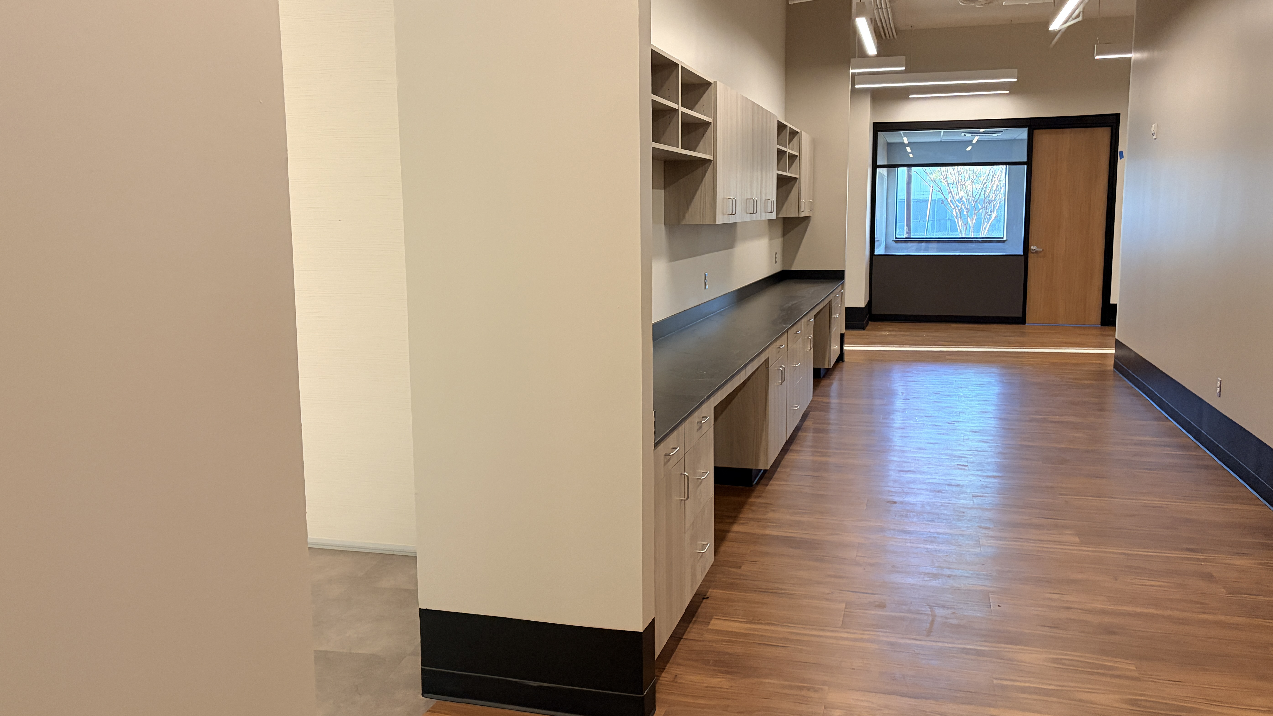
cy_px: 338
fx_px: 979
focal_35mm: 29
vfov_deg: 40.2
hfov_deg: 66.1
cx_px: 648
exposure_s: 1/40
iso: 400
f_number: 1.6
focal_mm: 5.96
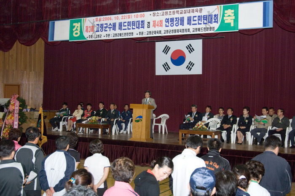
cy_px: 98
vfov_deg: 26.4
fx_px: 417
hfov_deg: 38.9
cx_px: 148
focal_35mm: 51
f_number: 5.6
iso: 400
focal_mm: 34
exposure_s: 1/80
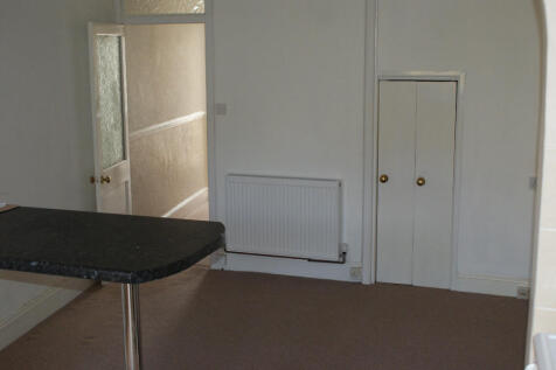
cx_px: 278
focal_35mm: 45
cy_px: 185
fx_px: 695
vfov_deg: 29.8
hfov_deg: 43.6
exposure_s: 1/100
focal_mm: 30
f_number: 5
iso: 800
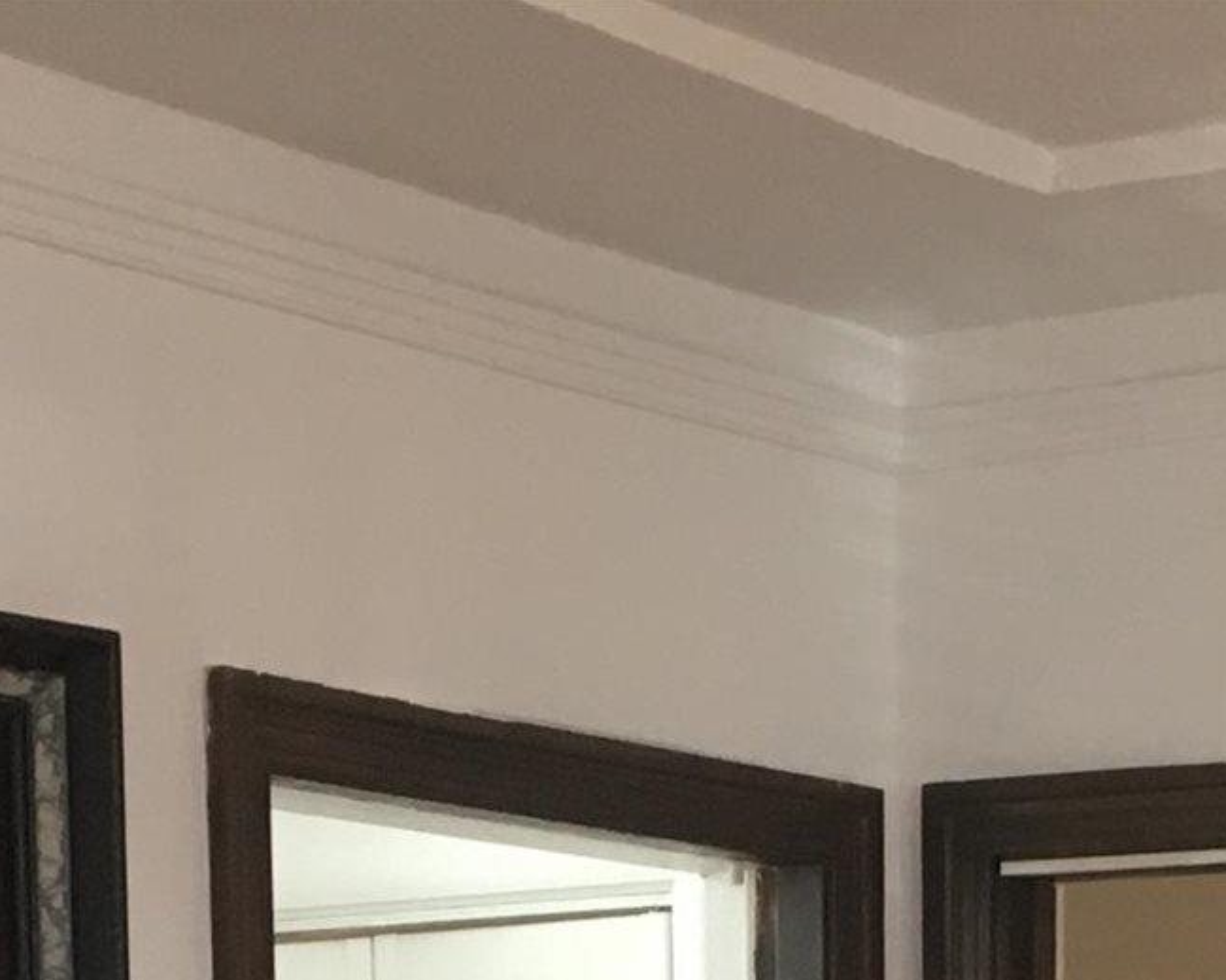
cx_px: 810
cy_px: 2171
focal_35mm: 134
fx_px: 4861
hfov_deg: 14.4
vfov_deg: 10.3
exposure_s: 1/30
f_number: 2.2
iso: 100
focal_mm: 4.15
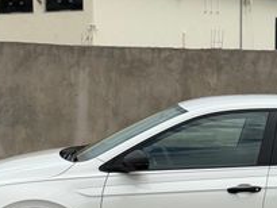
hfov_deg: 17.7
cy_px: 205
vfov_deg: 13.3
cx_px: 215
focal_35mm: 110
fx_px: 881
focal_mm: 6.76
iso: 64
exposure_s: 1/7874
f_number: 1.78
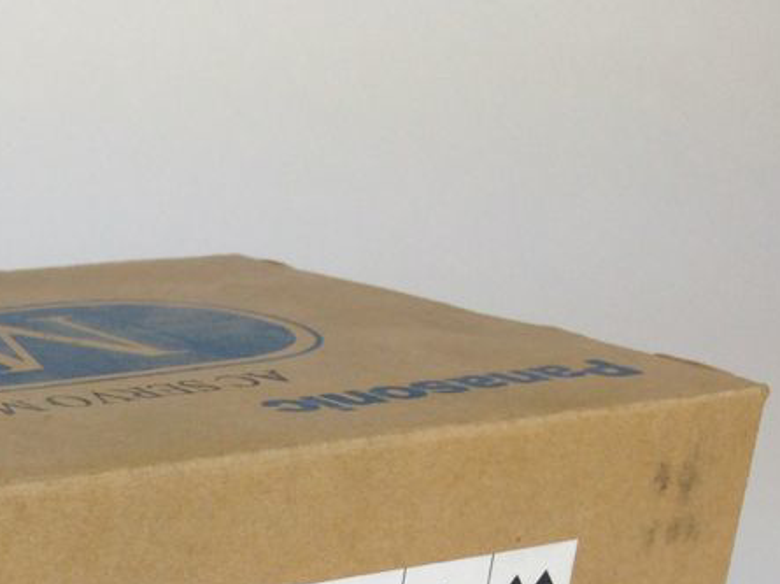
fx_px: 2139
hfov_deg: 19.2
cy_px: 814
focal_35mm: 95
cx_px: -209
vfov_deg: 14.7
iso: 50
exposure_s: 1/221
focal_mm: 4.12
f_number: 2.4
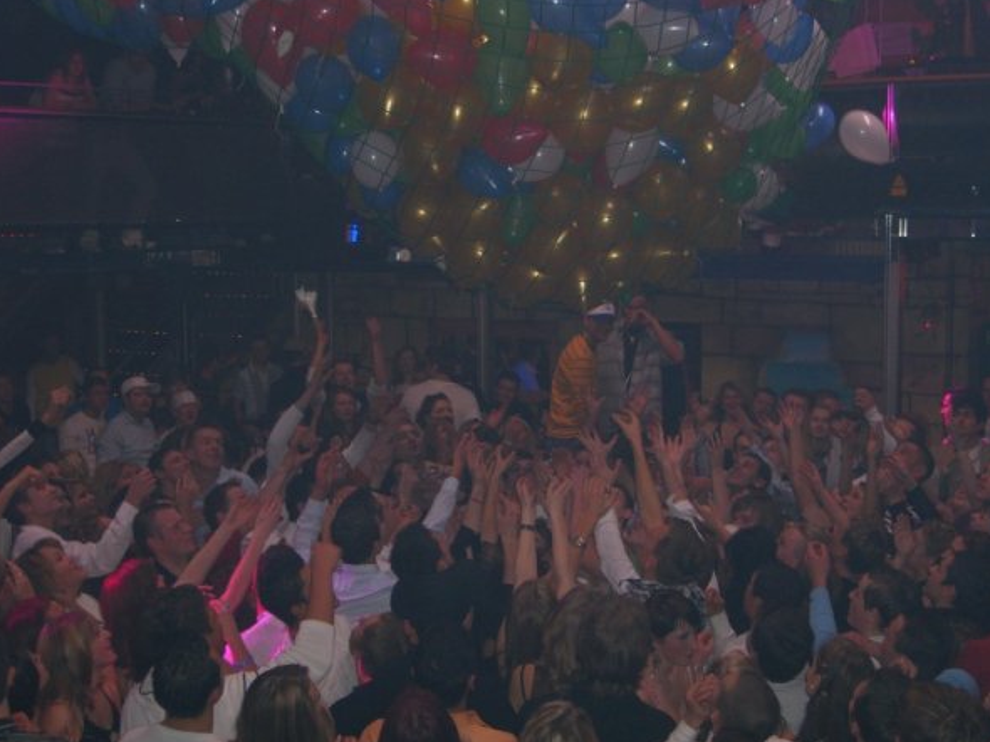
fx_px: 1658
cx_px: 492
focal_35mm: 58
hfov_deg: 33.2
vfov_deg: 25.2
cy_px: 373
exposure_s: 1/60
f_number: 3.6
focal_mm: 11.8
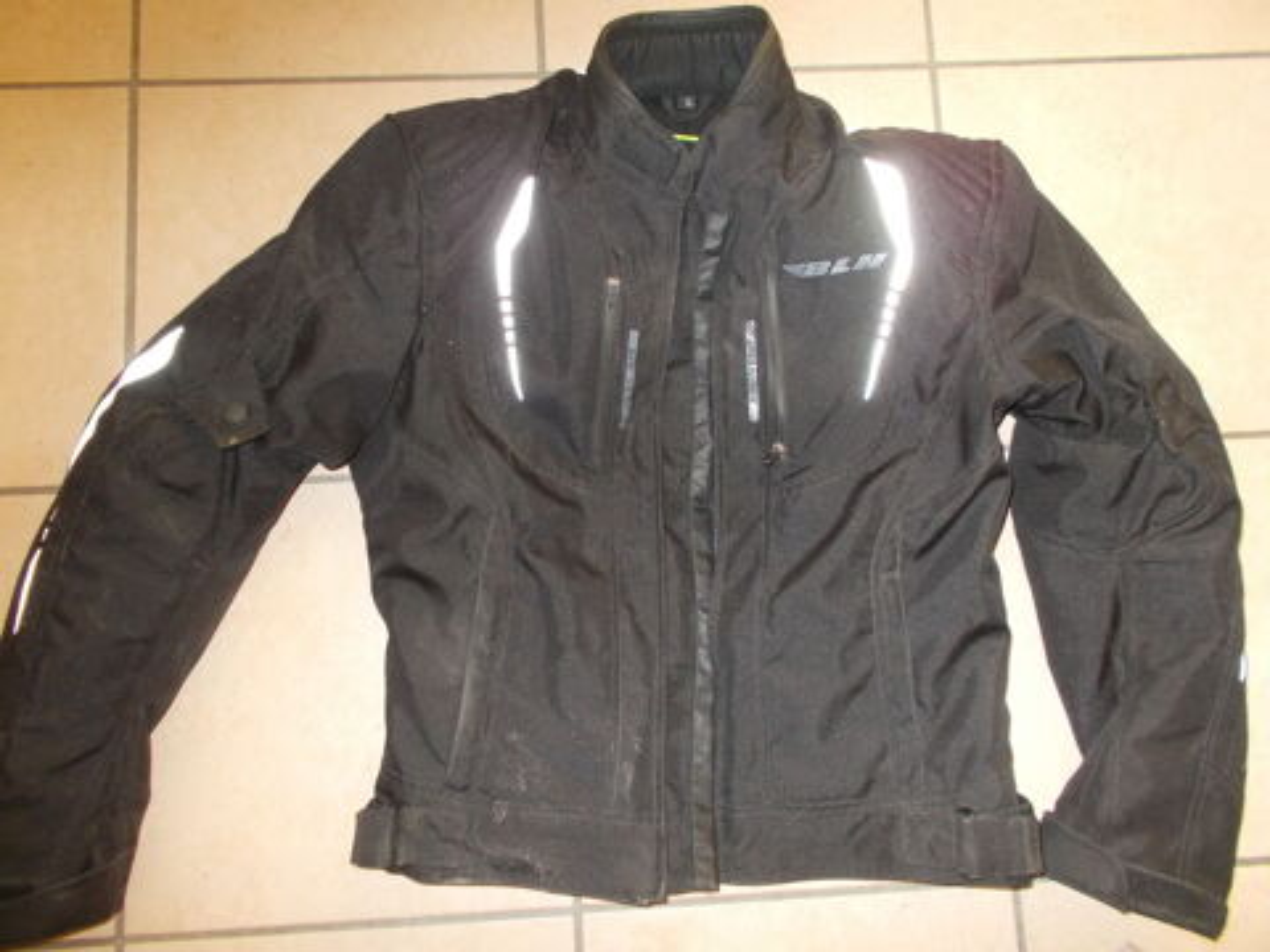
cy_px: 476
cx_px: 635
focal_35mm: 26
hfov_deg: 67.3
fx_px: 954
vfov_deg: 53.1
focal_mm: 4.6
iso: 200
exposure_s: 1/25
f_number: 3.2
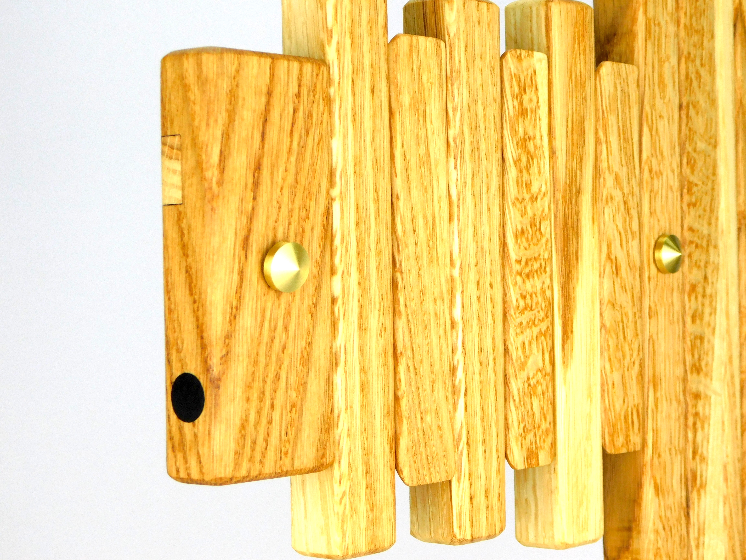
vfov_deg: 18.4
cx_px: 373
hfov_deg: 24.4
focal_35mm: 80
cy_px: 280
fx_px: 1724
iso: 125
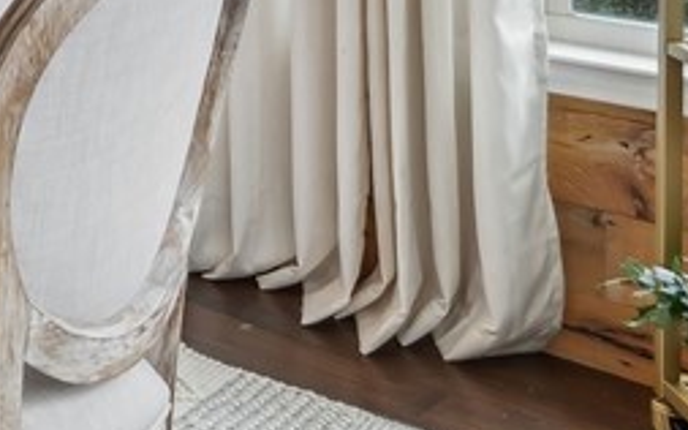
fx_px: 1312
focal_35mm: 70
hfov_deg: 23.4
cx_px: -348
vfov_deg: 16.1
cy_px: -312
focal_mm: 16
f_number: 7.1
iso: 200
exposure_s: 1/13
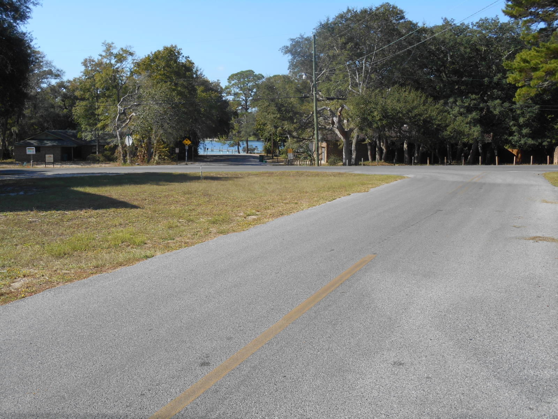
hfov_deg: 45.8
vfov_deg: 35.1
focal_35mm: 41
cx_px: 279
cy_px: 210
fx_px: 661
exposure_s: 1/500
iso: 80
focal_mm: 7.2
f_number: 3.9
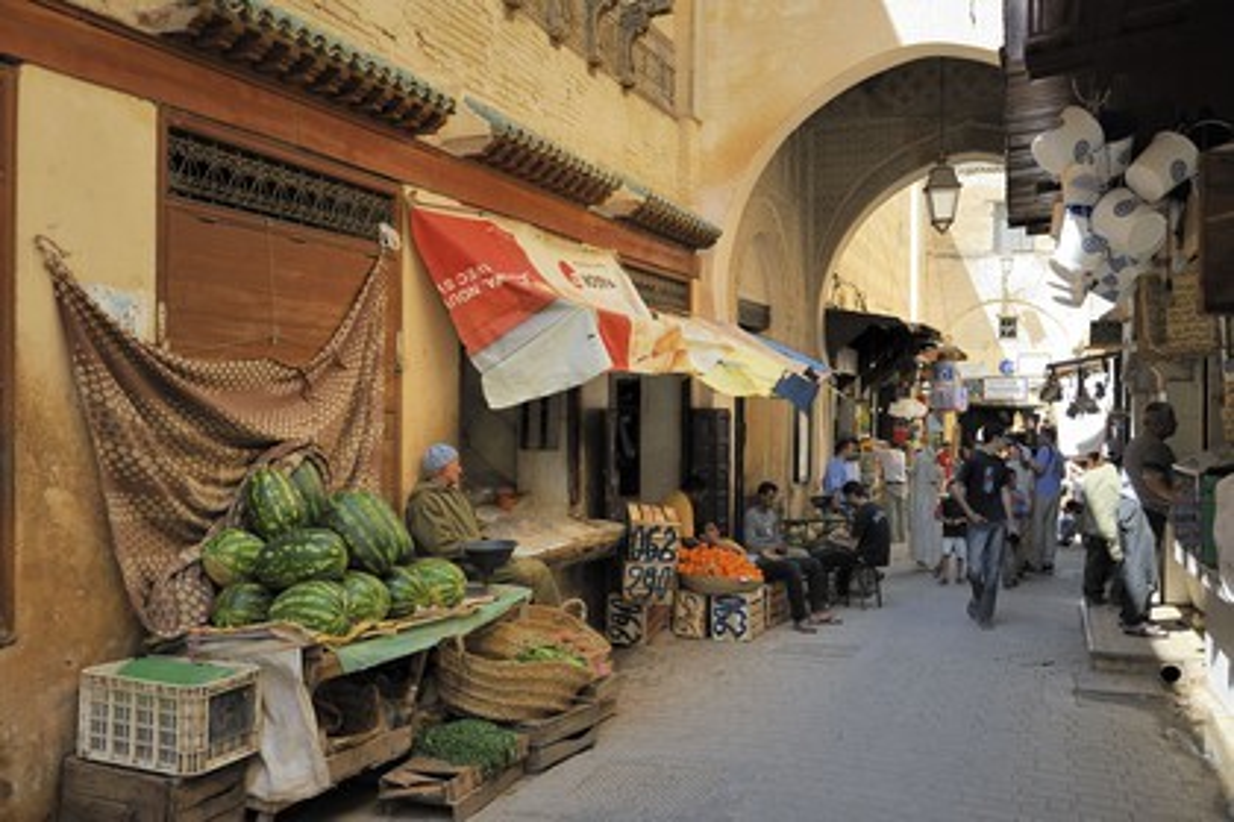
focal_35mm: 32
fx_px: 1097
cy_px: 411
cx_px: 617
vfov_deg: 41.1
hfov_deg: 58.7
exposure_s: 1/160
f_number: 5.6
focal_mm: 32
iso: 200
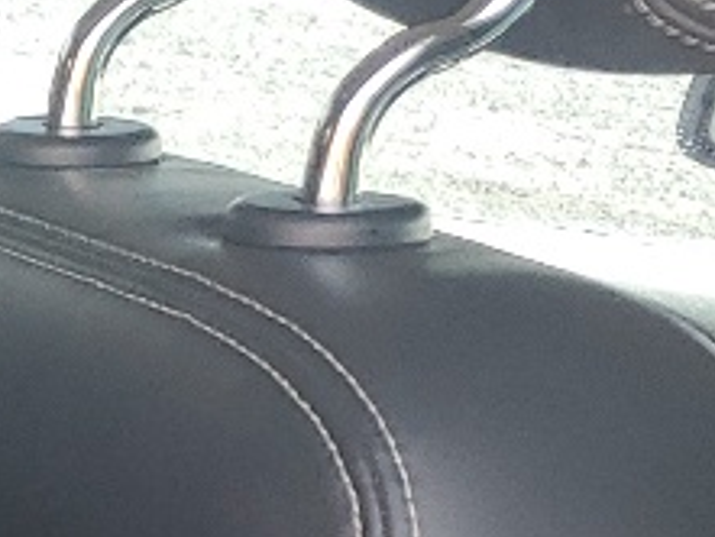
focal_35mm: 188
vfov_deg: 7.6
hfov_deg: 8.4
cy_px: 1068
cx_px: -1589
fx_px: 3885
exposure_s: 1/227
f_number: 1.5
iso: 50
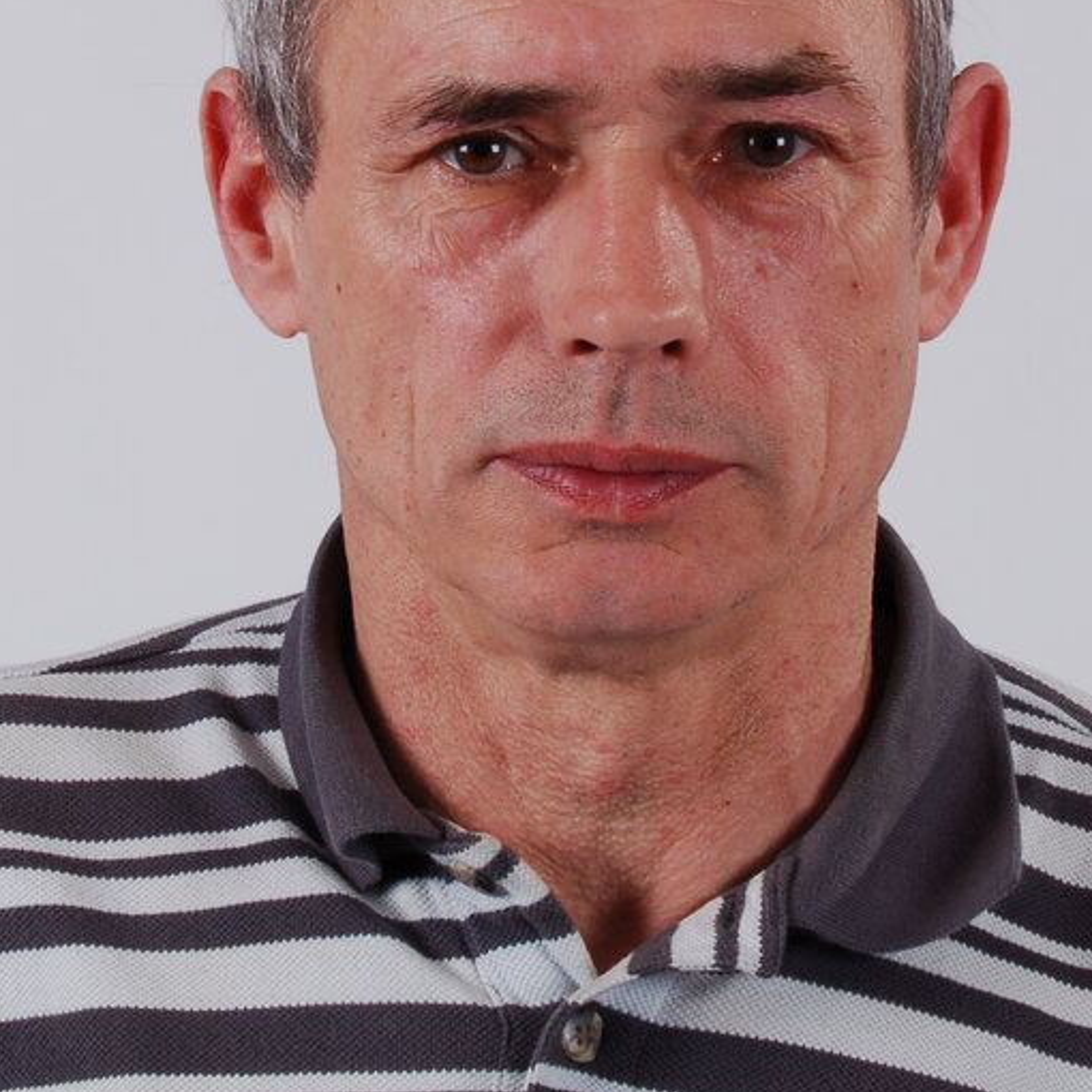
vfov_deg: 10.6
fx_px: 5889
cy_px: 231
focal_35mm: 165
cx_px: 610
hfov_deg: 10.6
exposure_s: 1/100
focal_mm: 55
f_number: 18
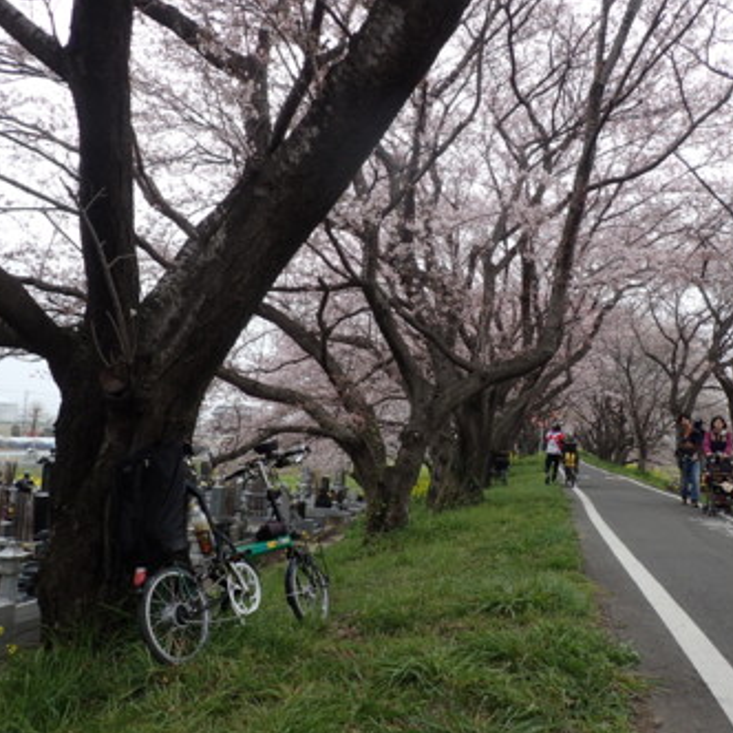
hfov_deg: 53.9
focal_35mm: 30
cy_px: 364
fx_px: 719
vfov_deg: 54.0
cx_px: 411
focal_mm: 4.5
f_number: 2.8
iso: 100
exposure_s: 1/500
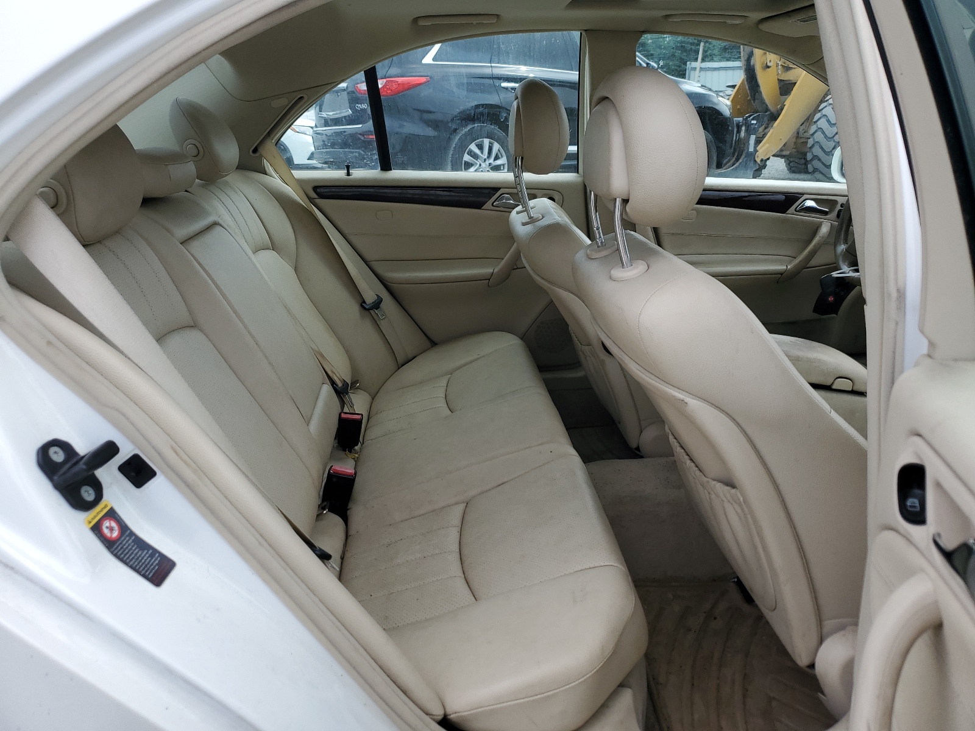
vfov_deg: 53.1
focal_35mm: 26
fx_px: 732
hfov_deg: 67.3
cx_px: 488
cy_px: 366
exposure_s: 1/1250
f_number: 1.5
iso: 50
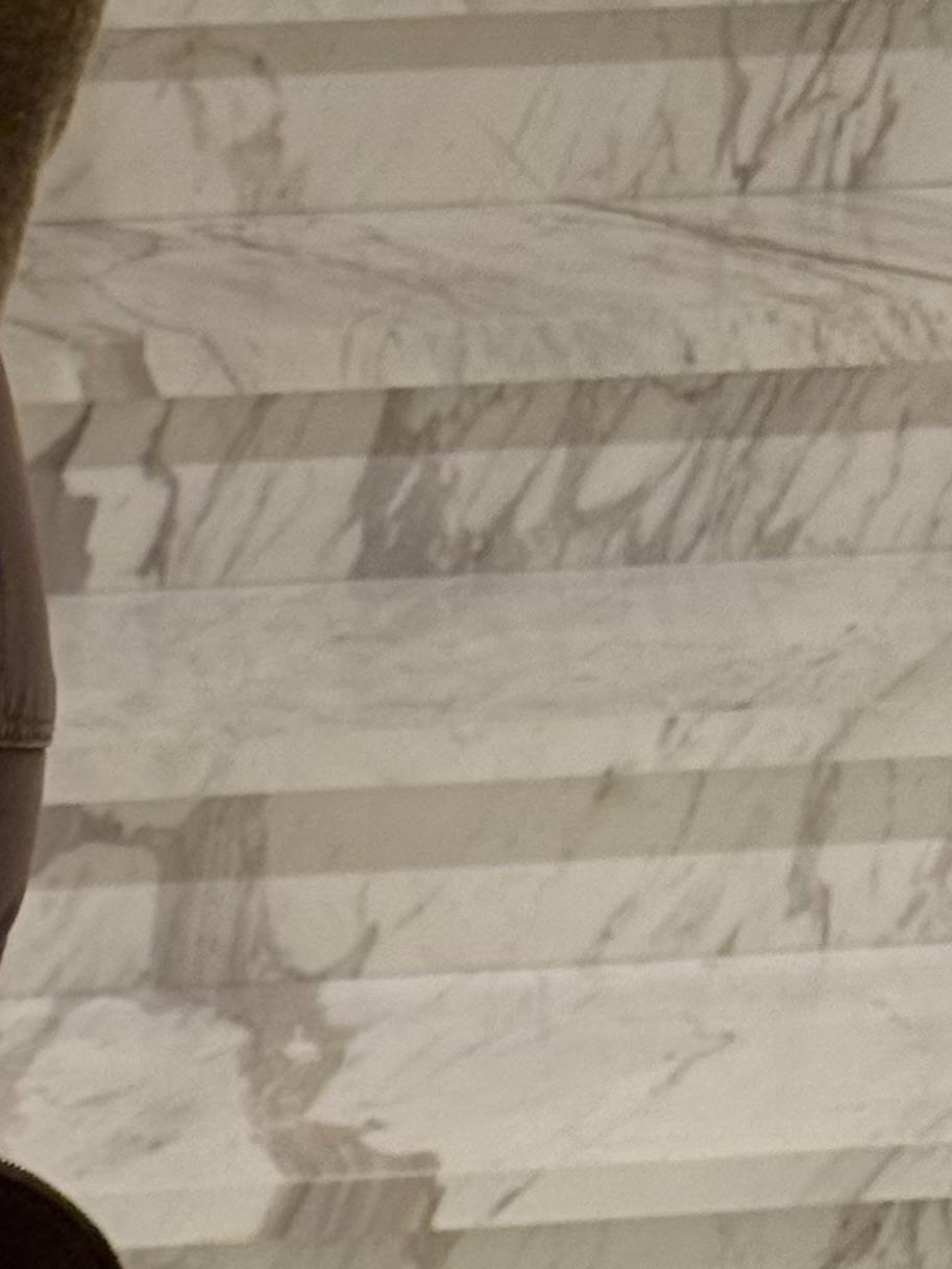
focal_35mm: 159
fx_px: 5829
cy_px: 1544
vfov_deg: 12.1
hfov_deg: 9.2
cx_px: -325
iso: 320
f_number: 1.78
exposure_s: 1/100
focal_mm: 6.76
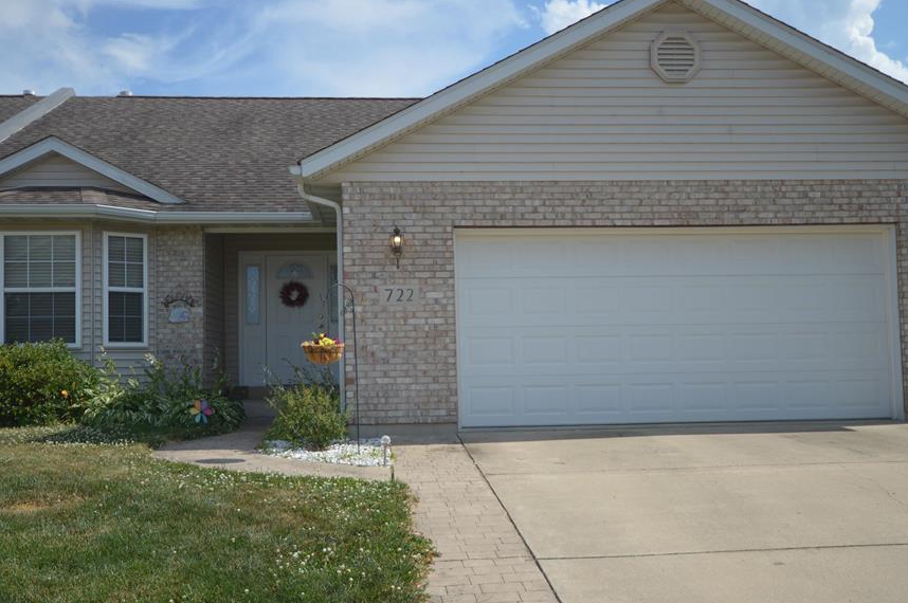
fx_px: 957
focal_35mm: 38
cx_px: 456
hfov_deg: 50.7
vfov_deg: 35.0
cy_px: 324
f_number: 5.6
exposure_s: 1/500
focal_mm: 20
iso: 100
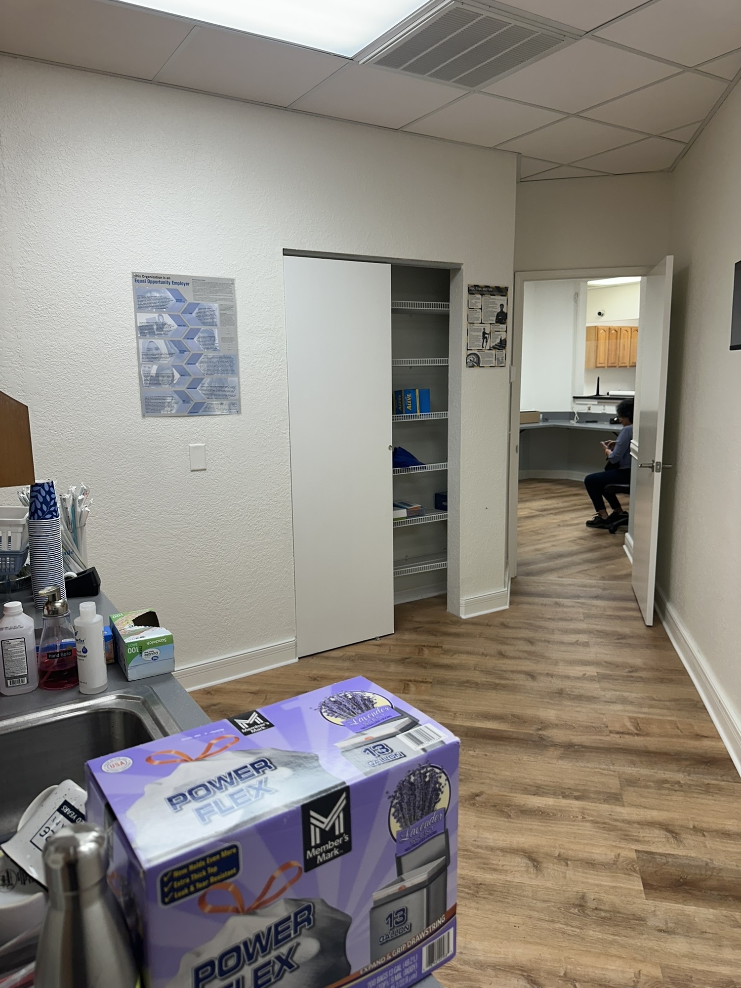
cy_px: 494
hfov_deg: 56.8
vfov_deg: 71.6
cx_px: 370
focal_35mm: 24
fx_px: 685
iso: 80
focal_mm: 6.86
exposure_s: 1/120
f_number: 1.78
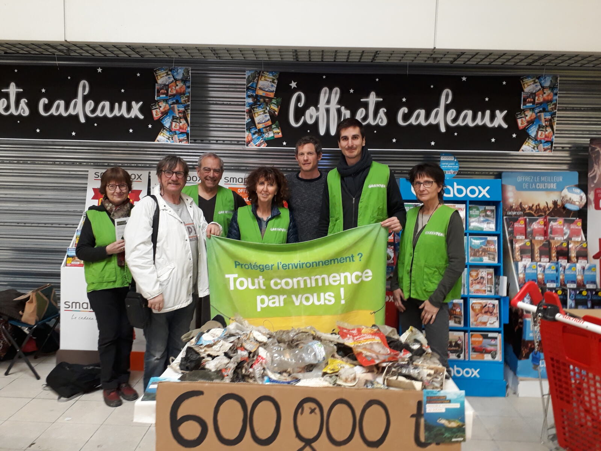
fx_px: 469
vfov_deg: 51.4
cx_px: 300
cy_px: 226
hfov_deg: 65.3
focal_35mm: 27
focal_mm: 3.6
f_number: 1.9
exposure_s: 1/33
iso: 100
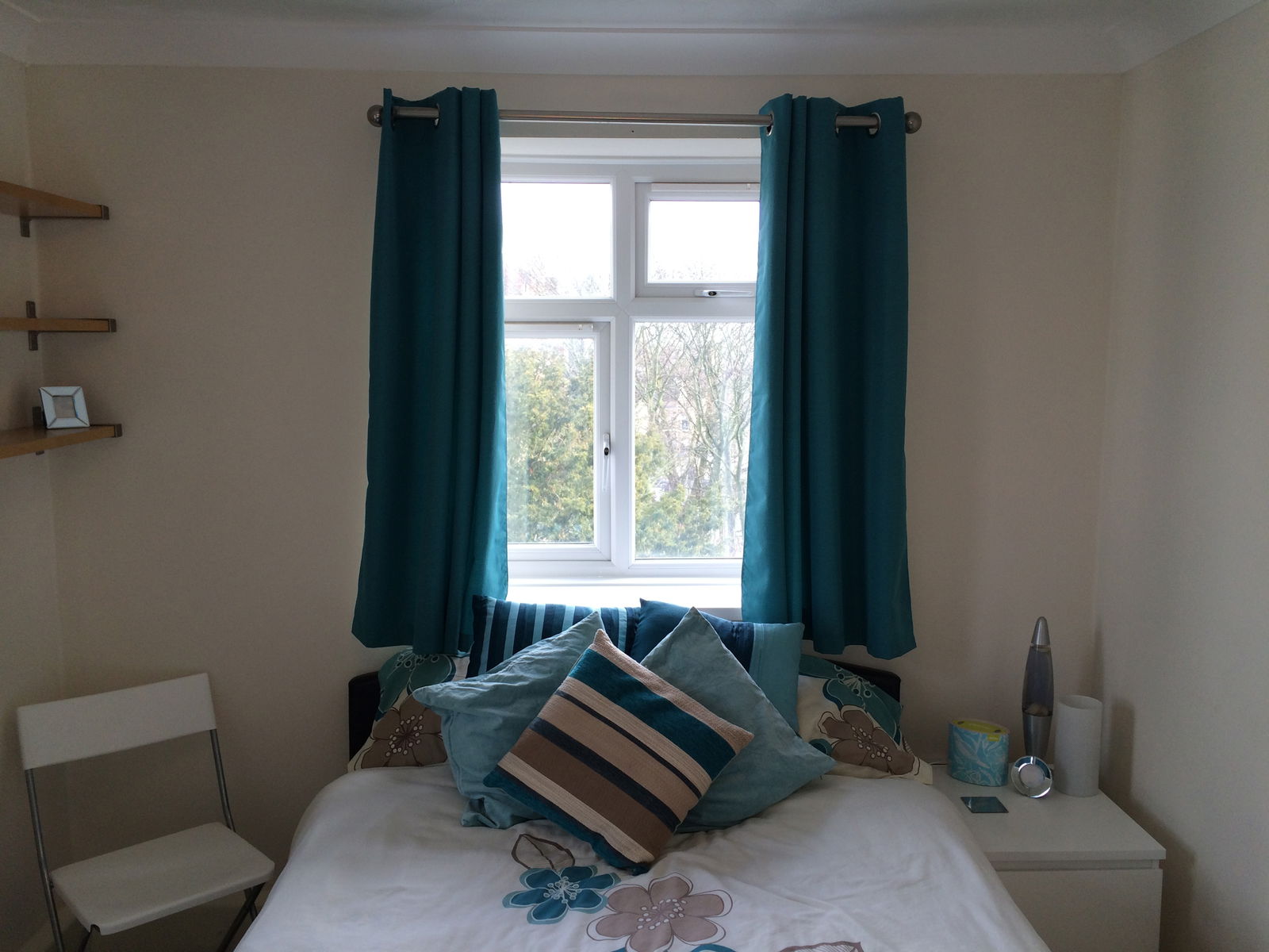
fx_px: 1063
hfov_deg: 61.7
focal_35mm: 29
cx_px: 634
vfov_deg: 48.2
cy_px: 476
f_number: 2.2
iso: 40
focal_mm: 4.15
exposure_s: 1/60
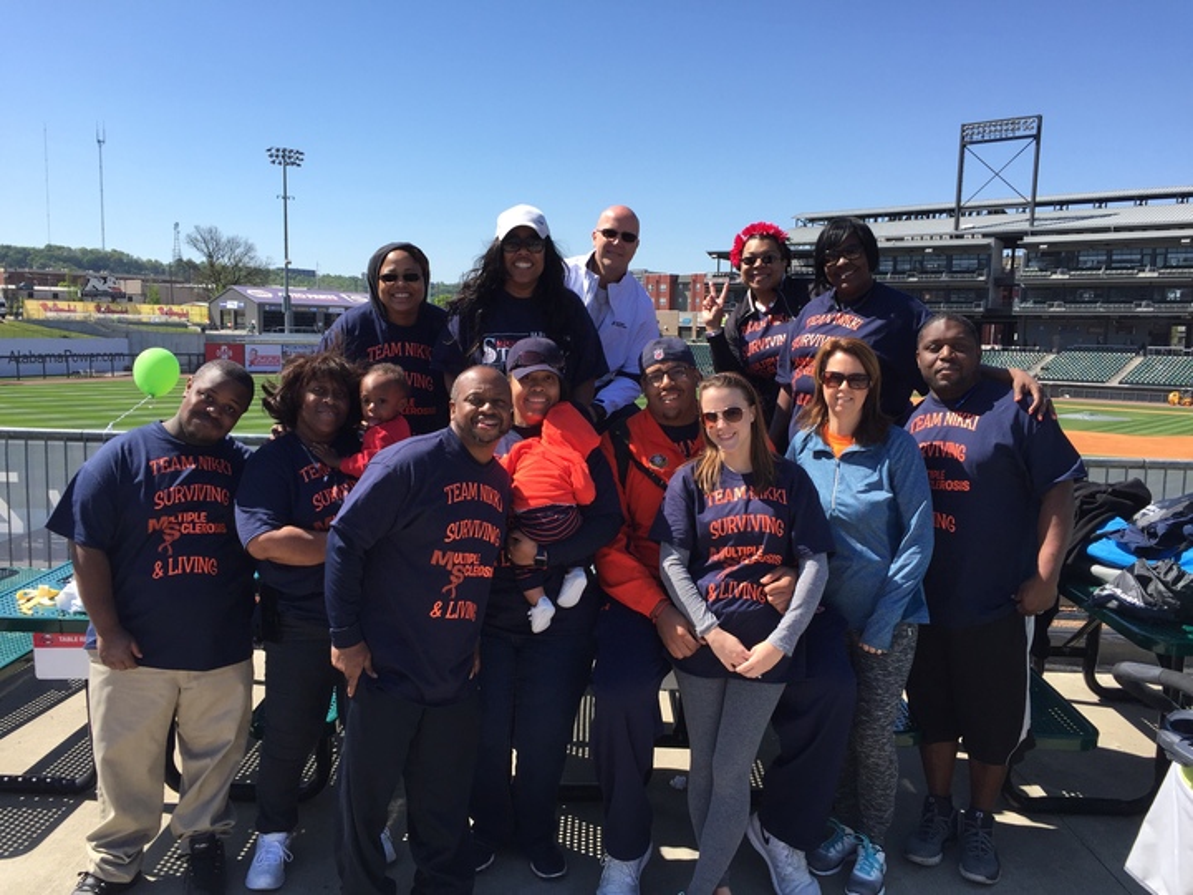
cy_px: 448
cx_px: 596
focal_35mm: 29
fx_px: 999
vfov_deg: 48.2
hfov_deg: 61.7
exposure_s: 1/1364
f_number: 2.2
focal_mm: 4.15
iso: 32
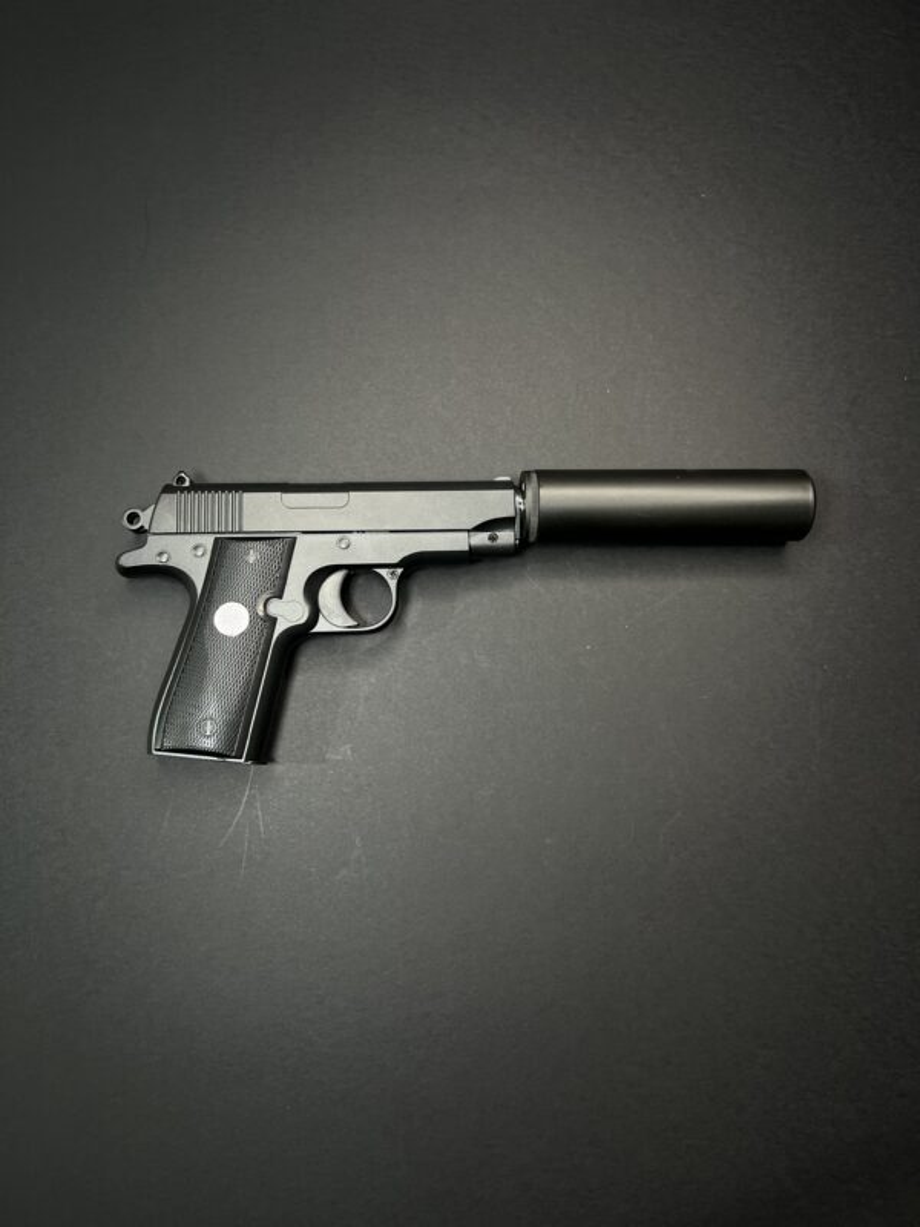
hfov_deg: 53.1
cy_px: 614
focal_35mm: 26
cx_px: 460
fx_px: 921
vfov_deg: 67.3
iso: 100
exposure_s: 1/100
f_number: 1.5
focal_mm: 5.7
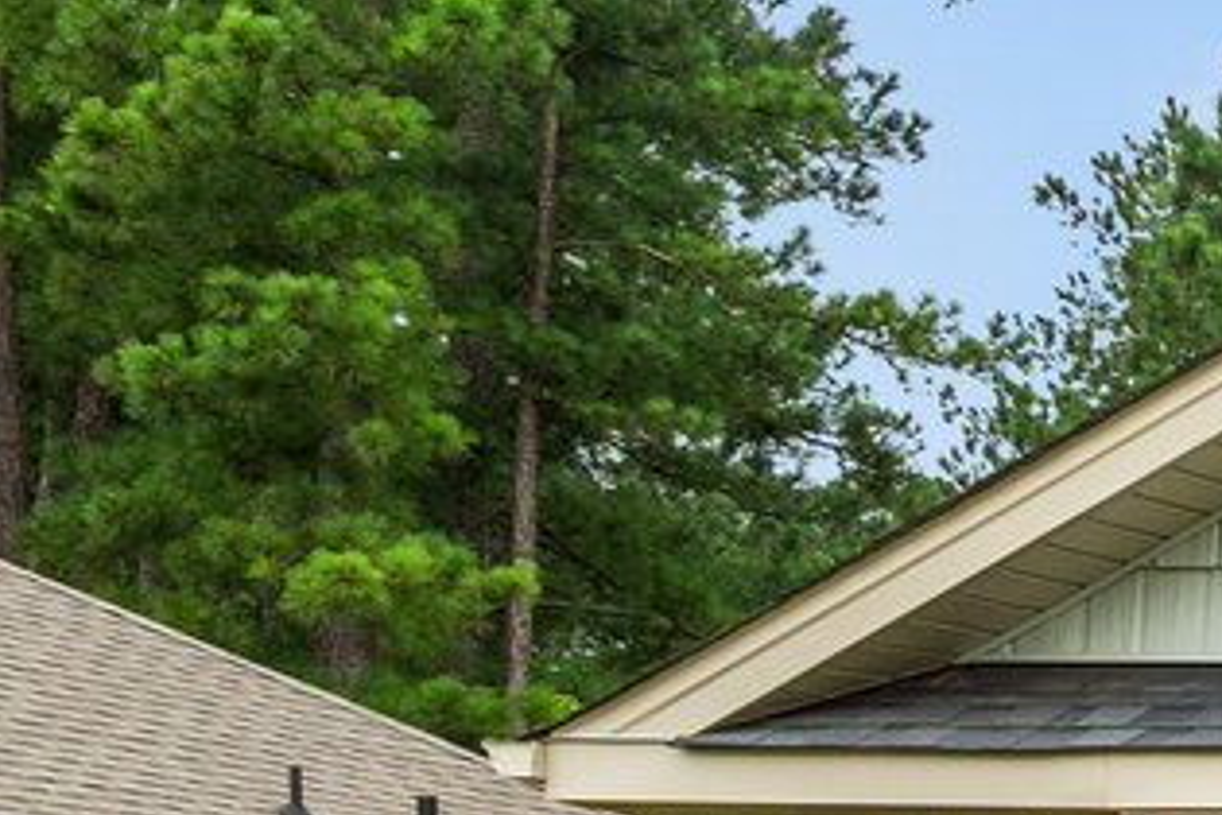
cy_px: 1186
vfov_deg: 11.0
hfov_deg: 10.9
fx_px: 4082
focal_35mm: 120
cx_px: 3720
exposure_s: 1/200
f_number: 8
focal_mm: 18.5
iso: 320
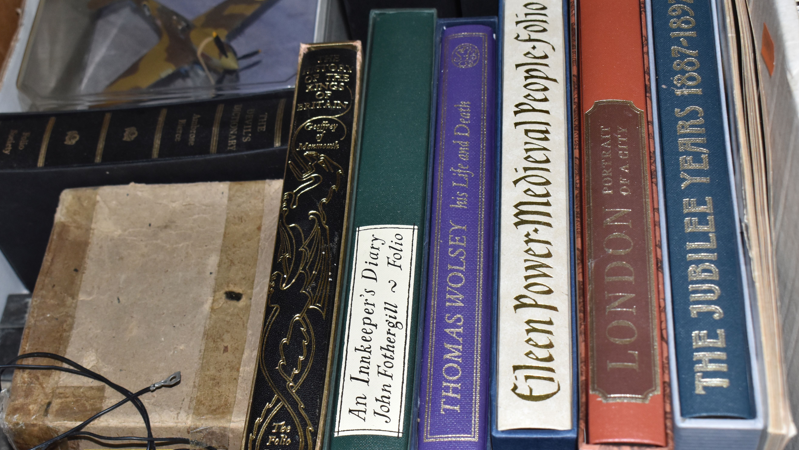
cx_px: 362
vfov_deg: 21.1
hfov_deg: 36.6
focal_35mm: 57
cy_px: 266
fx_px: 1208
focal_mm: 32
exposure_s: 1/60
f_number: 8
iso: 800
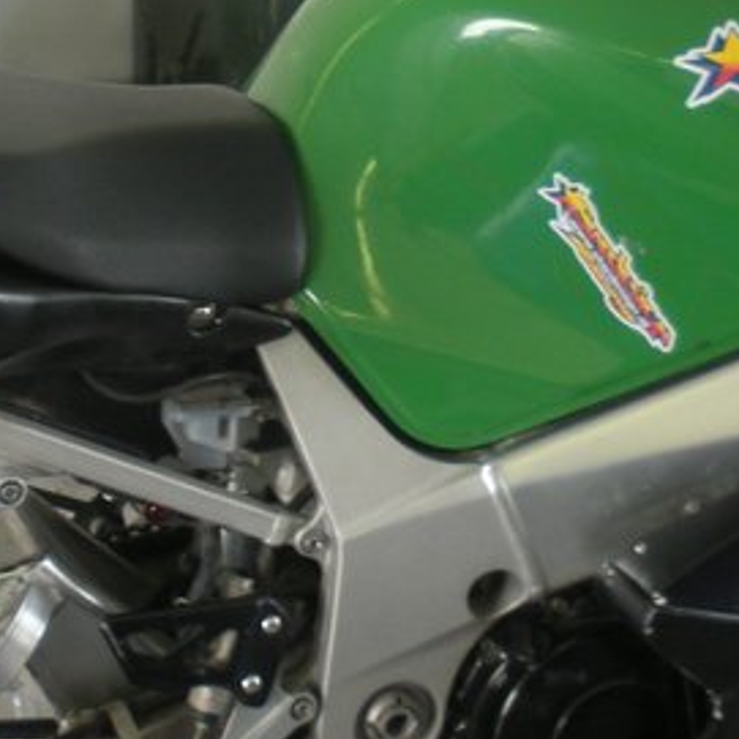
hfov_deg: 15.3
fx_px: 2753
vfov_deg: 15.3
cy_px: 267
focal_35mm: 114
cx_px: 368
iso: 106
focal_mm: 6.3
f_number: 3.5
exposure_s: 1/63.5
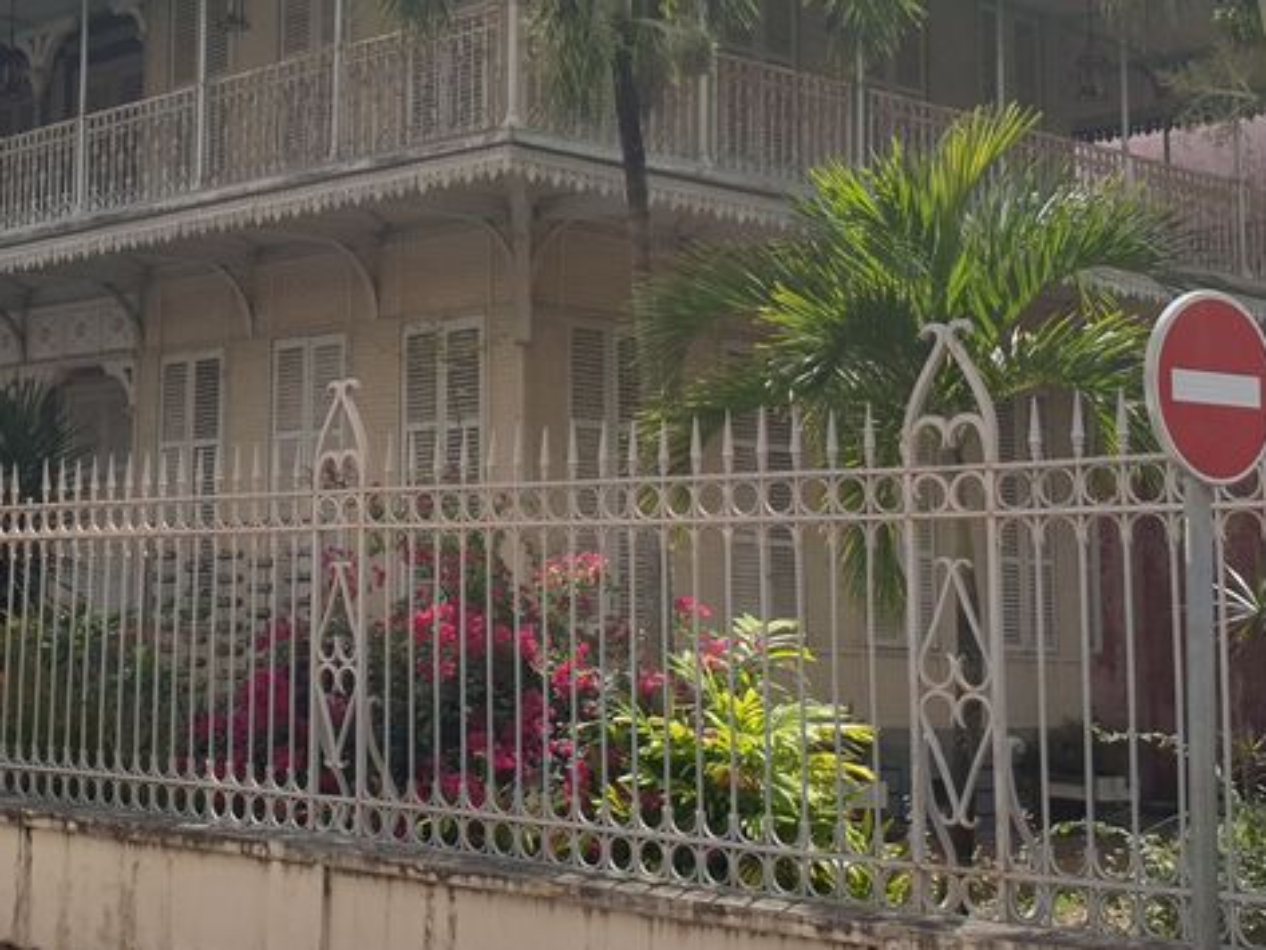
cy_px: 286
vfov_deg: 32.5
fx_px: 1610
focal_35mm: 44
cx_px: 289
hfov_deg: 41.4
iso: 50
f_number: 2.4
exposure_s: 1/2066
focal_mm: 4.3
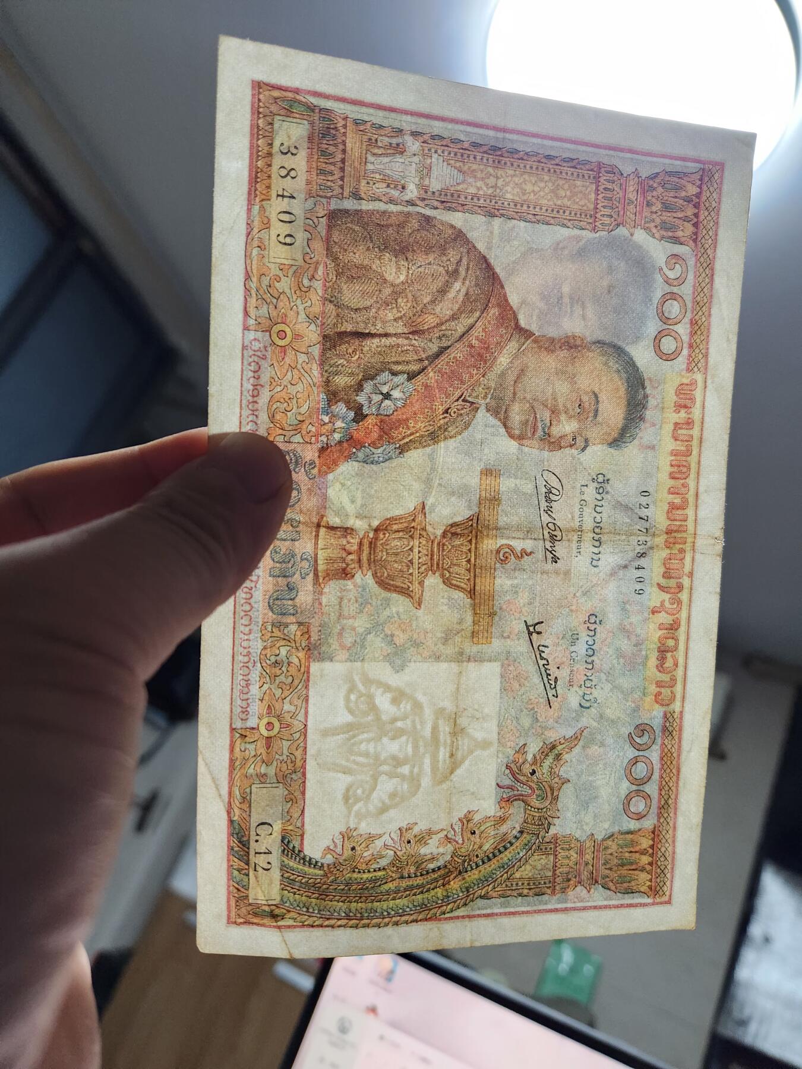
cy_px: 534
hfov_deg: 58.9
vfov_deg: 73.9
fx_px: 710
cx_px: 401
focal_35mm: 23
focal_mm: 5.4
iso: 800
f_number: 1.8
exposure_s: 1/100
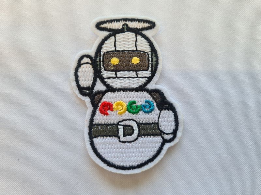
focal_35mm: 26
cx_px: 130
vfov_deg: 53.1
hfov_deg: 67.3
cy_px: 98
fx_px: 196
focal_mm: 5.4
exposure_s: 1/100
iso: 50
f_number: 1.8
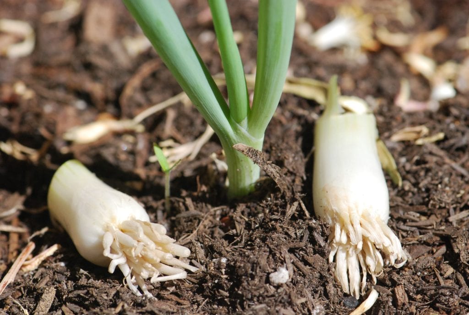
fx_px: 2056
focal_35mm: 158
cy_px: 158
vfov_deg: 8.8
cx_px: 234
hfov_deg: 13.0
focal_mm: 105
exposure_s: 1/1250
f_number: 8
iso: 640
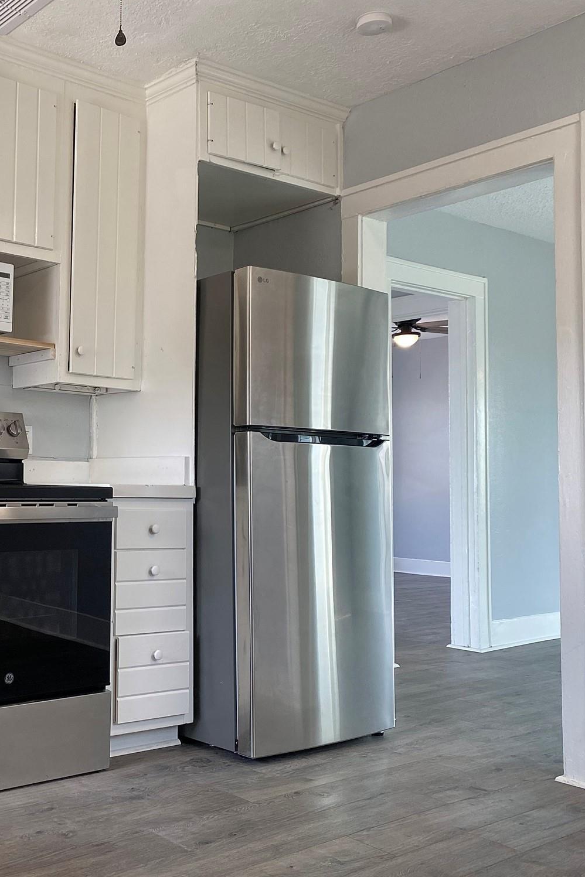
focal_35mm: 37
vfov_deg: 51.9
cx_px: 74
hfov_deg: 34.2
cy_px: 446
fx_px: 902
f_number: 1.8
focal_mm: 4.25
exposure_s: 1/120
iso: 100
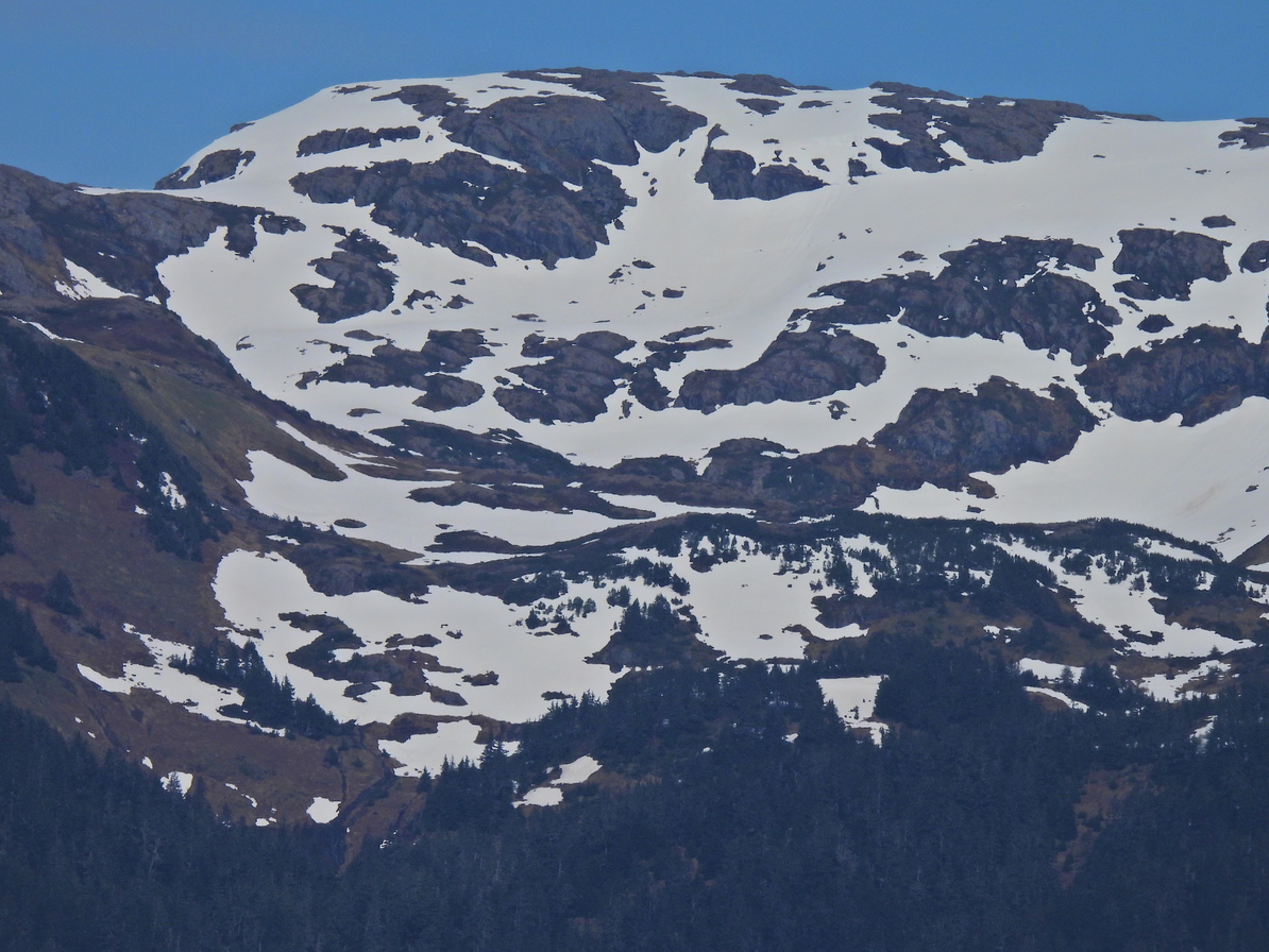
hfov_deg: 1.9
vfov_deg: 1.5
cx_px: 612
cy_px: 496
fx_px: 37327
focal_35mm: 1018
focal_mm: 170
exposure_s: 1/1600
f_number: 7.1
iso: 100
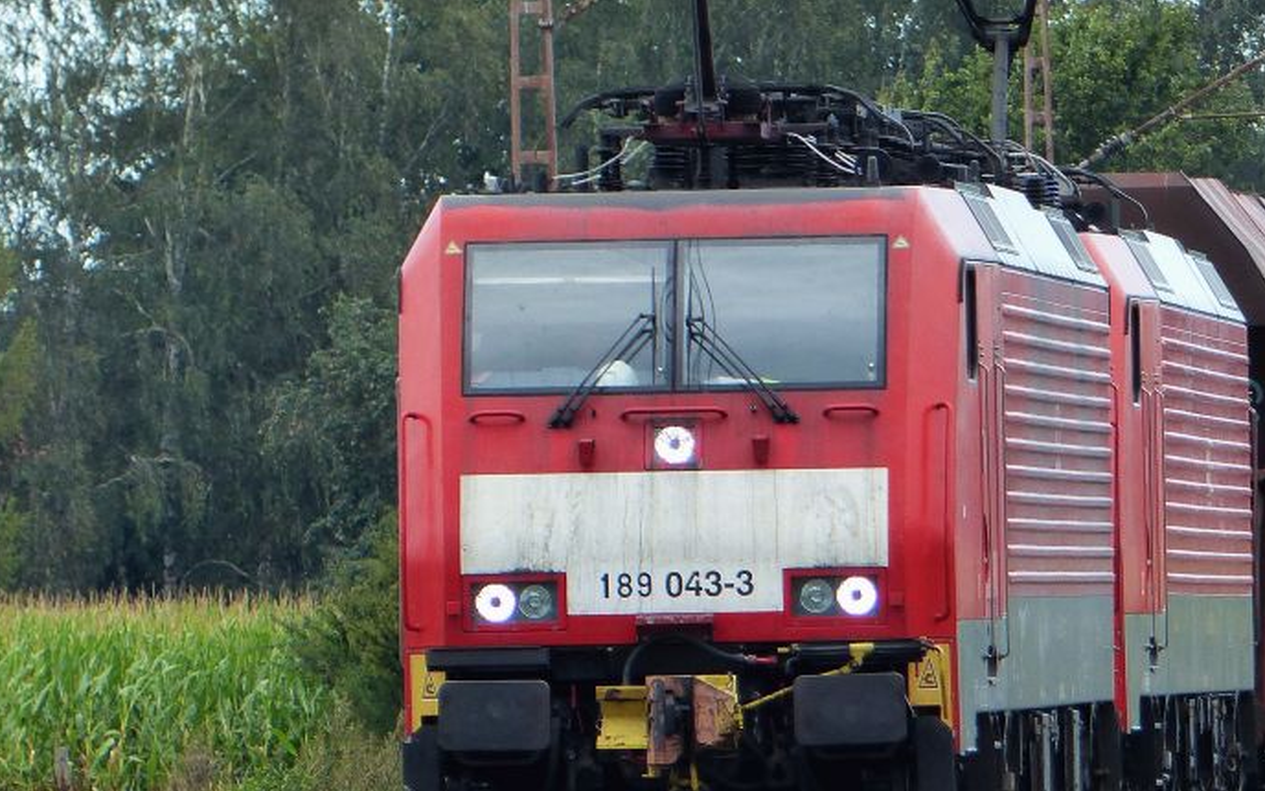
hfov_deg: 2.4
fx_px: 29821
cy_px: 414
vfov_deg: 1.5
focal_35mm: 865
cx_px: 728
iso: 160
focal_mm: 84.3
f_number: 4
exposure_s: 1/200
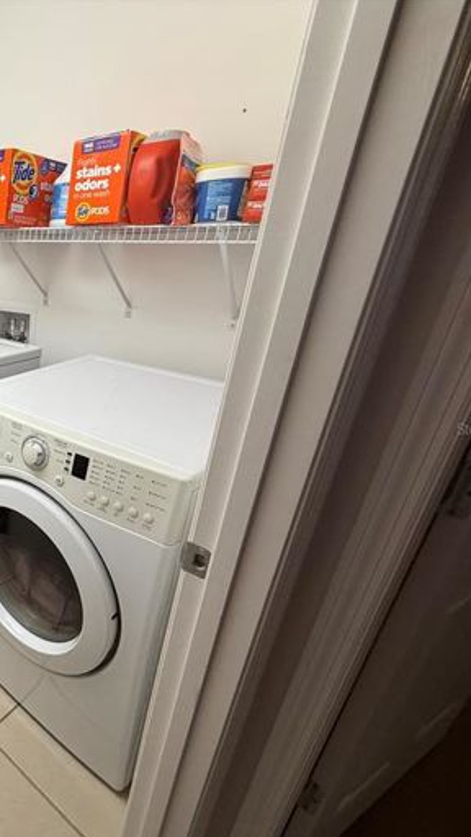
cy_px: 428
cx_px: -52
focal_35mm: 21
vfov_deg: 83.8
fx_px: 466
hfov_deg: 42.0
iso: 200
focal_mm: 2.22
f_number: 2.2
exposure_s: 1/60
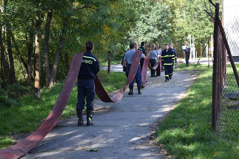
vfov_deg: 21.6
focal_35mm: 63
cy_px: 80
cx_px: 120
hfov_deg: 31.9
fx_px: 418
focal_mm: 42
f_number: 5
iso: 100
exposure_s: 1/100
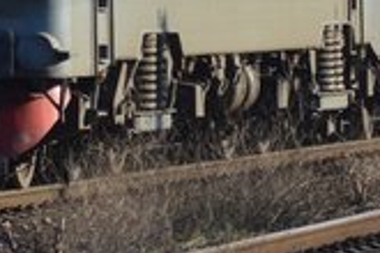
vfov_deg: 1.9
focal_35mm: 711
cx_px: 272
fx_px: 7504
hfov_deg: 2.9
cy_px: -201
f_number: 5.6
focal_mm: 98
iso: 400
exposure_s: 1/1250
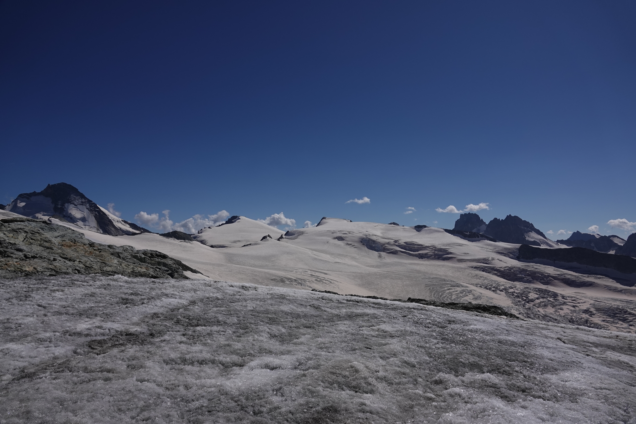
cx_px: 318
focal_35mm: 24
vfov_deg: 53.1
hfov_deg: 73.7
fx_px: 424
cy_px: 212
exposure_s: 1/12800
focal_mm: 8.8
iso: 100
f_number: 2.4
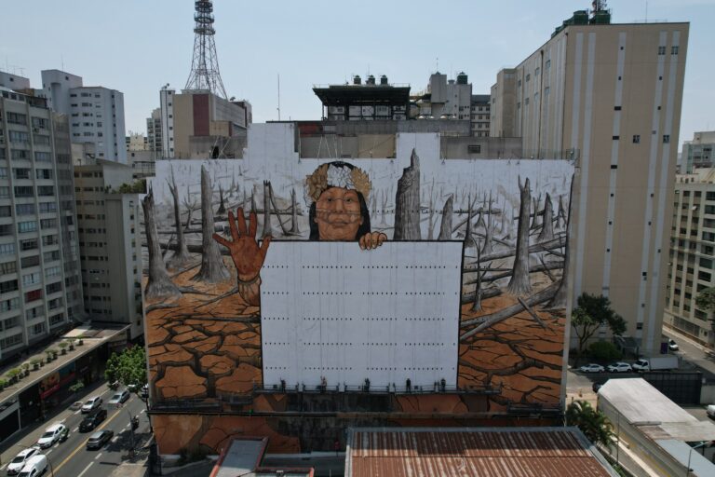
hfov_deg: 78.6
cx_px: 358
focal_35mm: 22
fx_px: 437
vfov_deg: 57.2
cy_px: 238
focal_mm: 8.38
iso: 110
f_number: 2.8
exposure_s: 1/3000
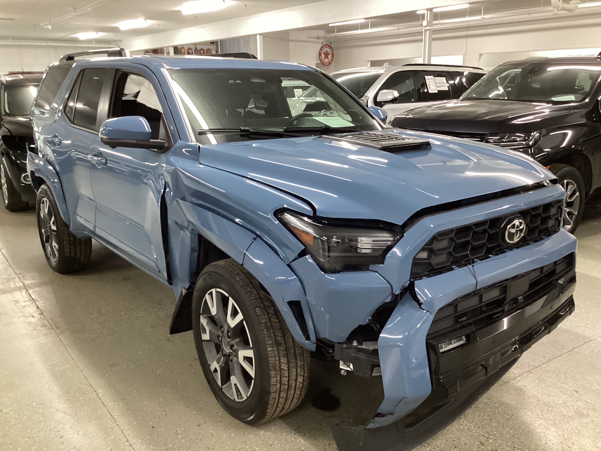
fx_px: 538
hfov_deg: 58.4
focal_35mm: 31
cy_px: 226
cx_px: 300
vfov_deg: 45.4
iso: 320
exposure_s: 1/40
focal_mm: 3.3
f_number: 2.4
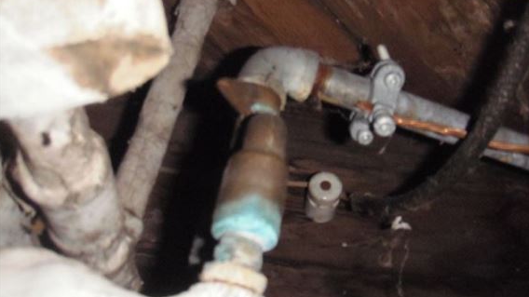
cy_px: 132
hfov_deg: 48.4
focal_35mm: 42
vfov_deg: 28.3
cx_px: 264
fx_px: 589
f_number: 3.5
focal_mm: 6.7
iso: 400
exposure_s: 1/250
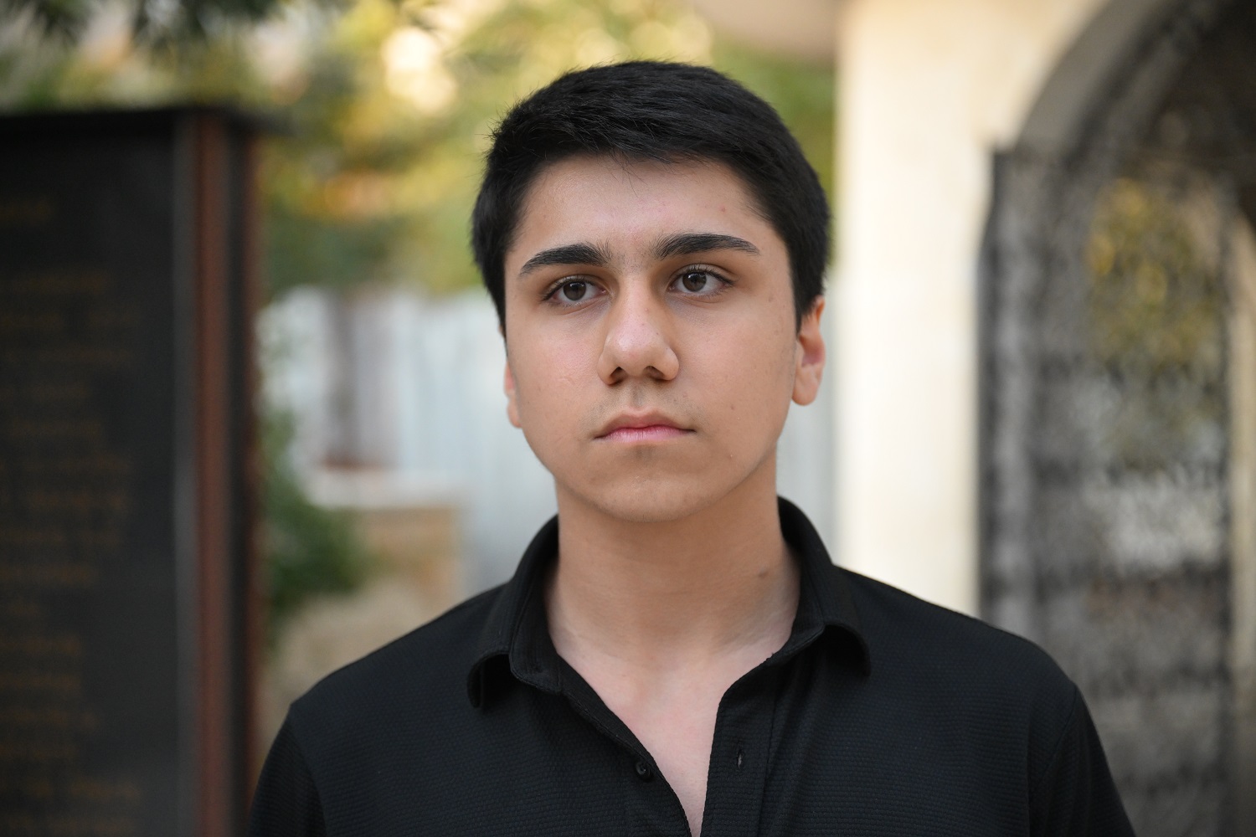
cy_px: 418
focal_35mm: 62
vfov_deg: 21.9
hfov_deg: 32.4
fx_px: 2163
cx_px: 628
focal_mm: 62
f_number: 2.8
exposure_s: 1/2500
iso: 3200
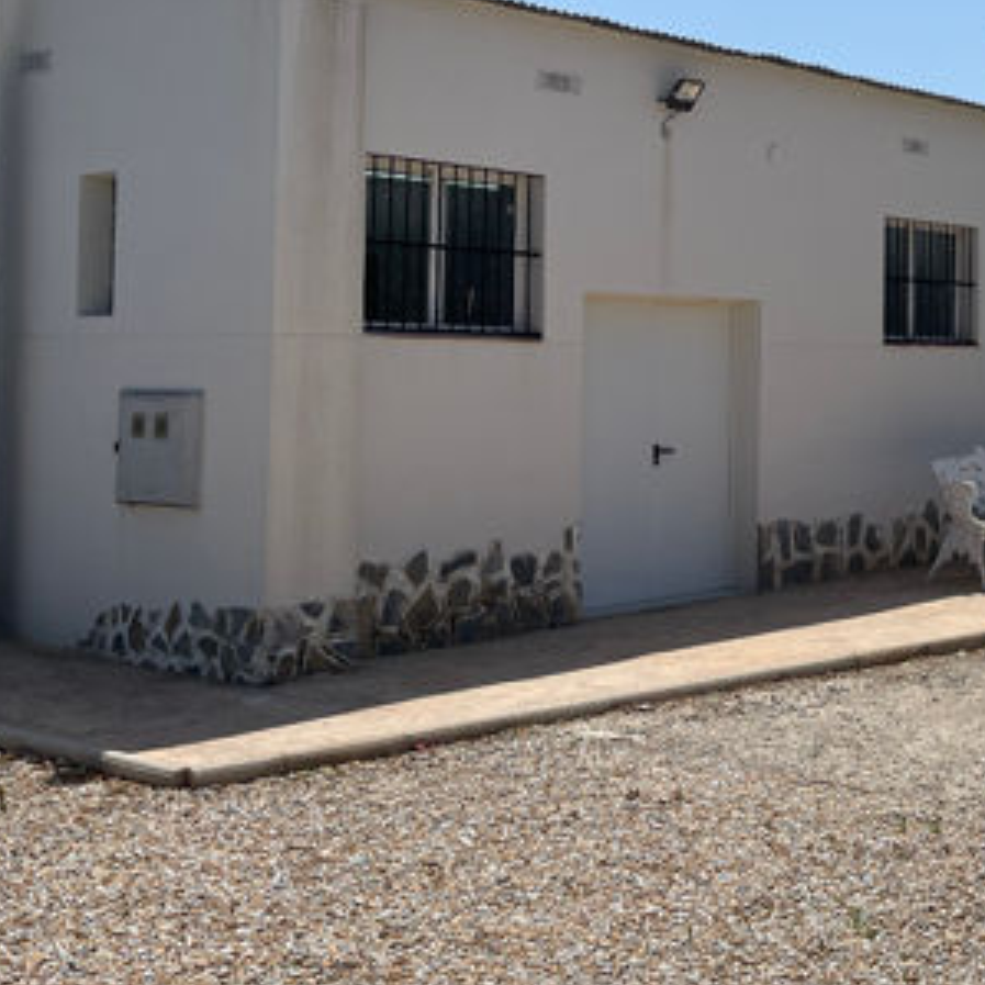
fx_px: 1674
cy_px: 306
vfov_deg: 32.4
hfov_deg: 28.9
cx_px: 1141
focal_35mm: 52
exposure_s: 1/6993
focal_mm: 5.1
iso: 32
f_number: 1.6
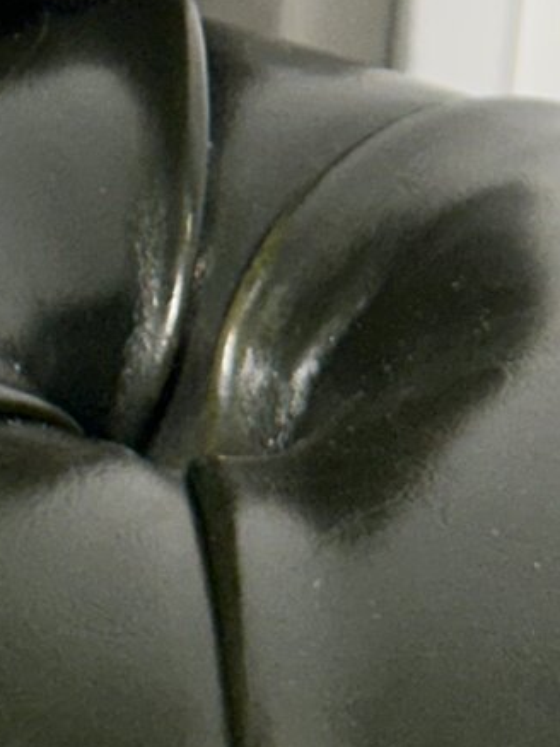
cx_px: -777
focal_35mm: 234
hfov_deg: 6.1
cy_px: -646
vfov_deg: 8.1
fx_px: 5052
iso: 64
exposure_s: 1/100
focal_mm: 6.86
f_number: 1.78
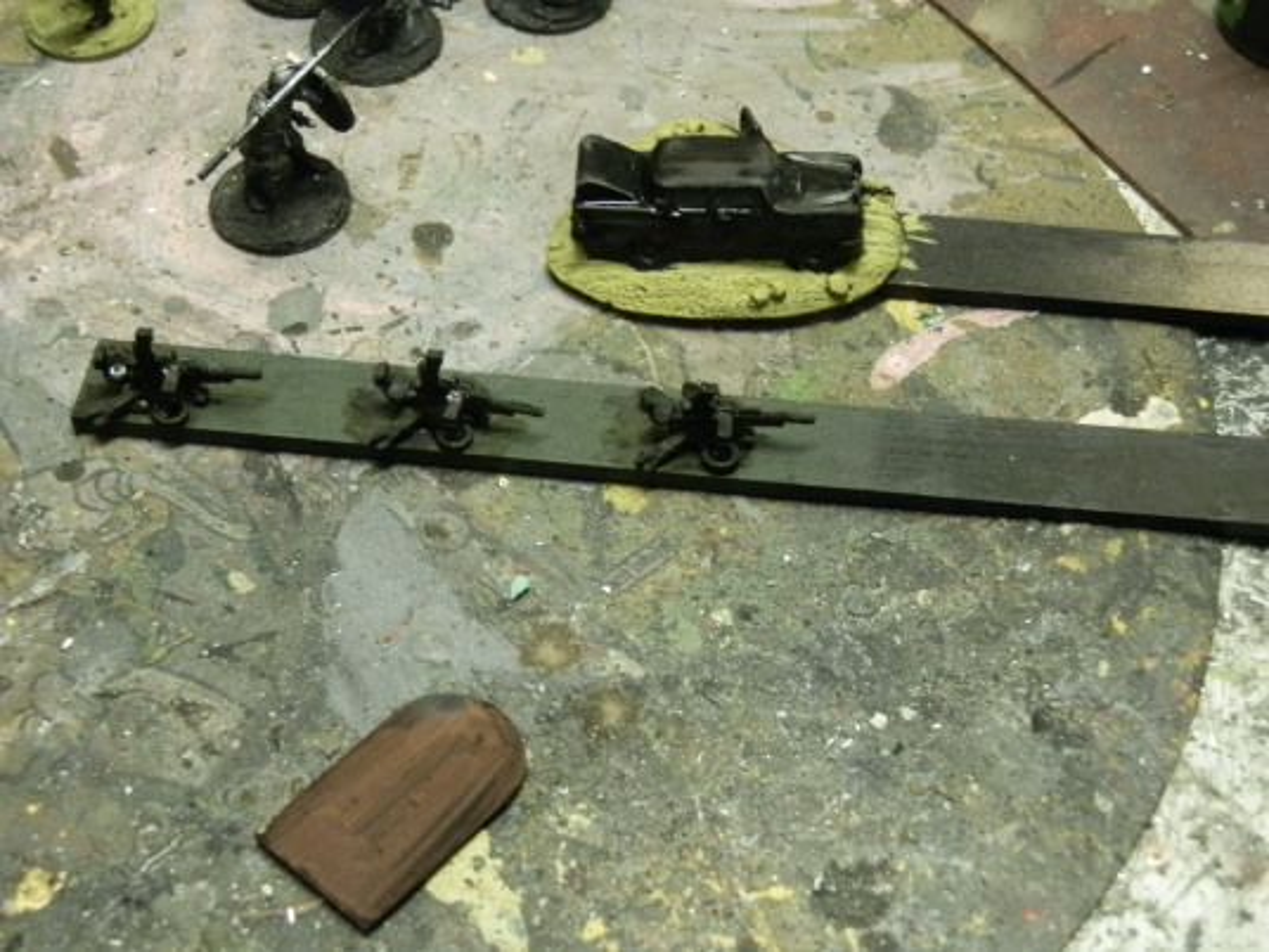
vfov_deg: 24.0
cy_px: 476
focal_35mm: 61
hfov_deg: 31.7
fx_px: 2236
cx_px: 634
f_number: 3.7
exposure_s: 1/8
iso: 400
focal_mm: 10.99
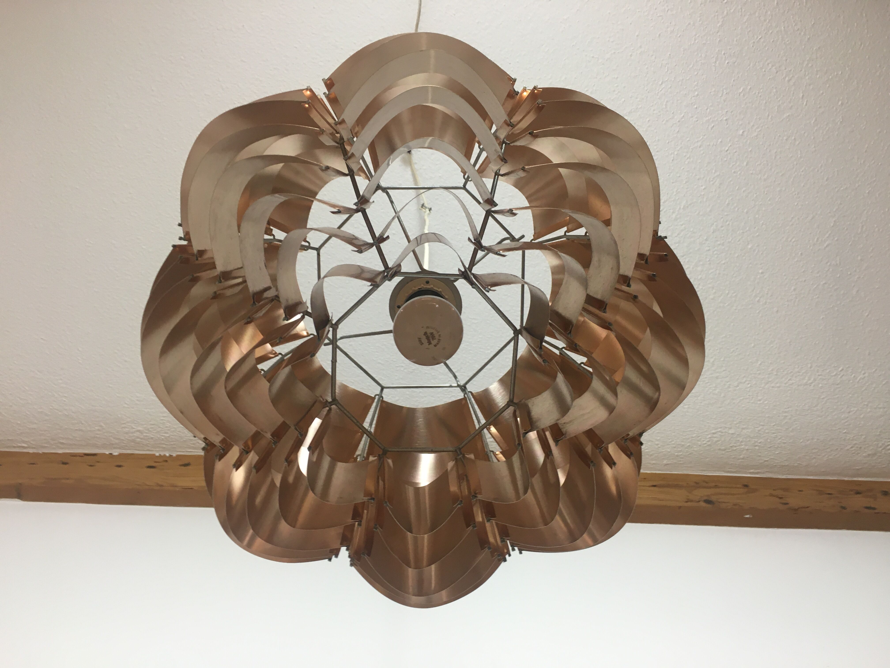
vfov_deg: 48.2
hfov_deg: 61.7
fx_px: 746
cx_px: 445
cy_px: 334
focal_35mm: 29
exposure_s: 1/33
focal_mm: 4.15
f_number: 2.2
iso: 80
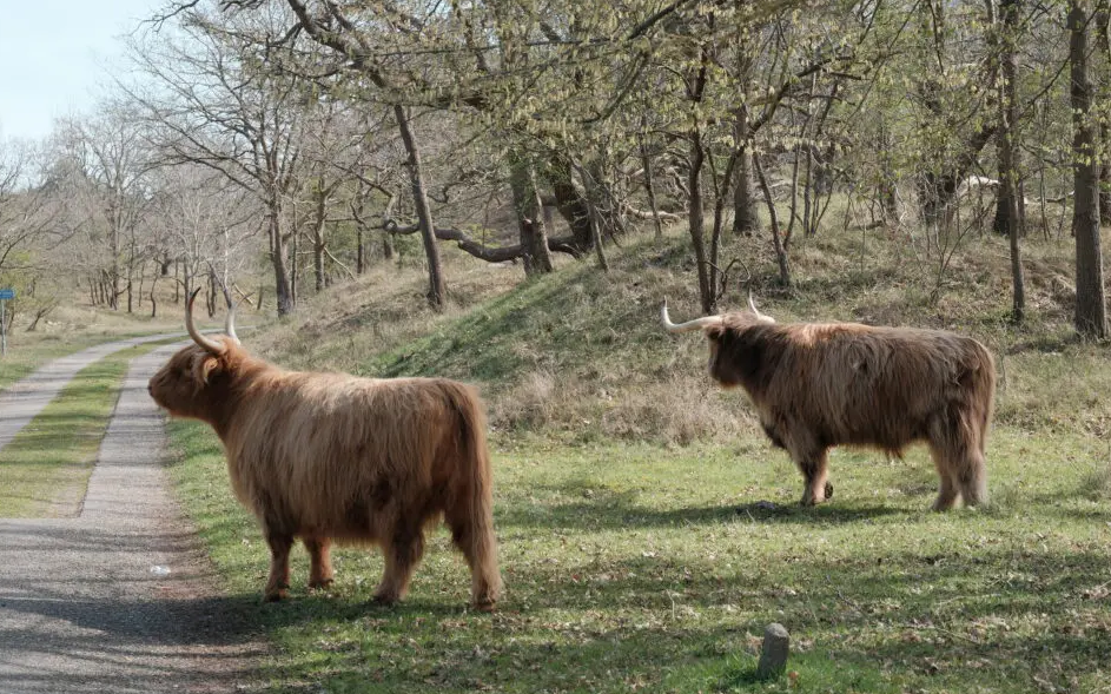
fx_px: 2513
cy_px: 365
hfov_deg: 24.9
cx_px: 538
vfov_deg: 15.7
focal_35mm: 83
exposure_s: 1/500
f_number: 4.8
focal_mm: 50
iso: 400
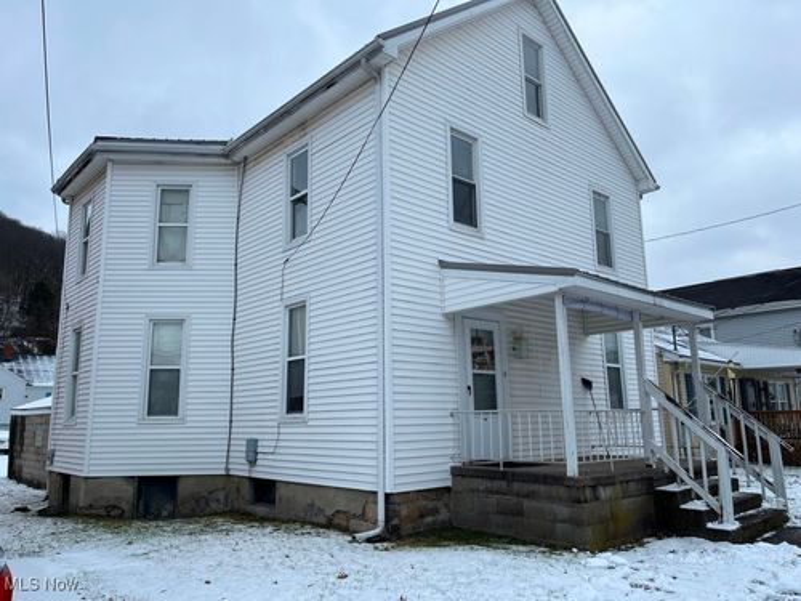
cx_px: 400
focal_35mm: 26
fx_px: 602
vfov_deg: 53.1
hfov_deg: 67.3
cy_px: 300
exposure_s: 1/1339
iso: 50
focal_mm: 5.1
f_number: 1.6
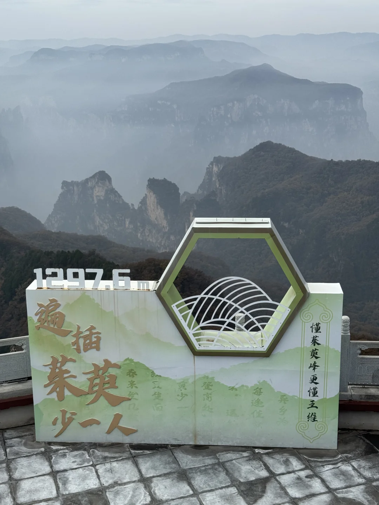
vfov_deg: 39.7
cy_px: 252
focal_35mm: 48
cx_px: 190
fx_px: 701
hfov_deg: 30.3
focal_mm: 6.76
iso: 64
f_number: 1.78
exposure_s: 1/3817
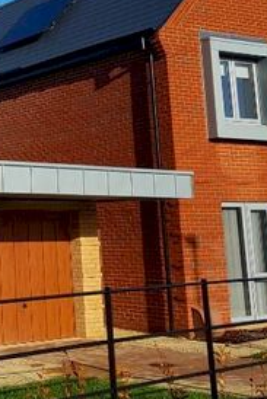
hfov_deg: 17.6
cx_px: -140
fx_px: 767
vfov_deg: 28.8
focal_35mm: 69
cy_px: 106
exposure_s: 1/2072
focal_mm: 4.2
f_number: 1.7
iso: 40
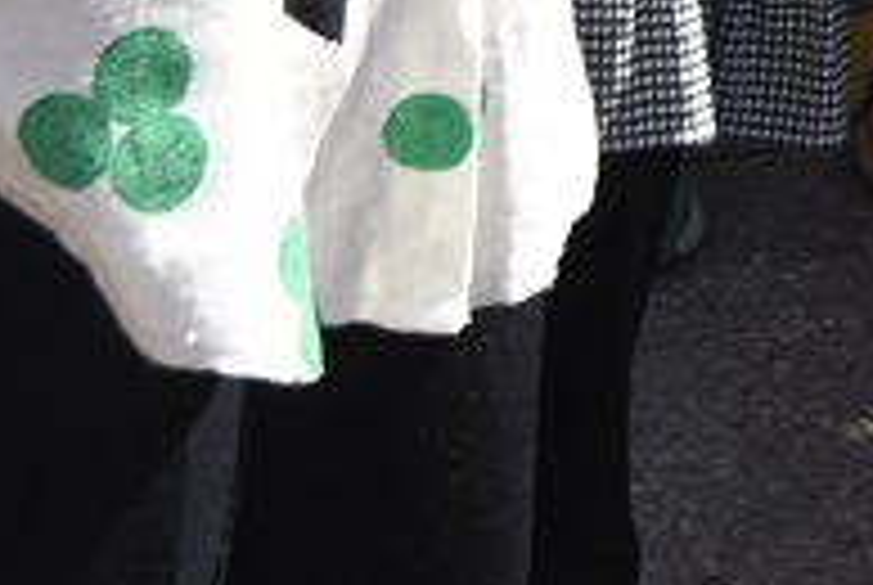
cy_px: -1460
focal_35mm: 224
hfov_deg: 8.9
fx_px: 5440
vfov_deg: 5.6
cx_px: 1305
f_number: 6.3
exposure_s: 1/320
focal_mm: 29
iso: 200
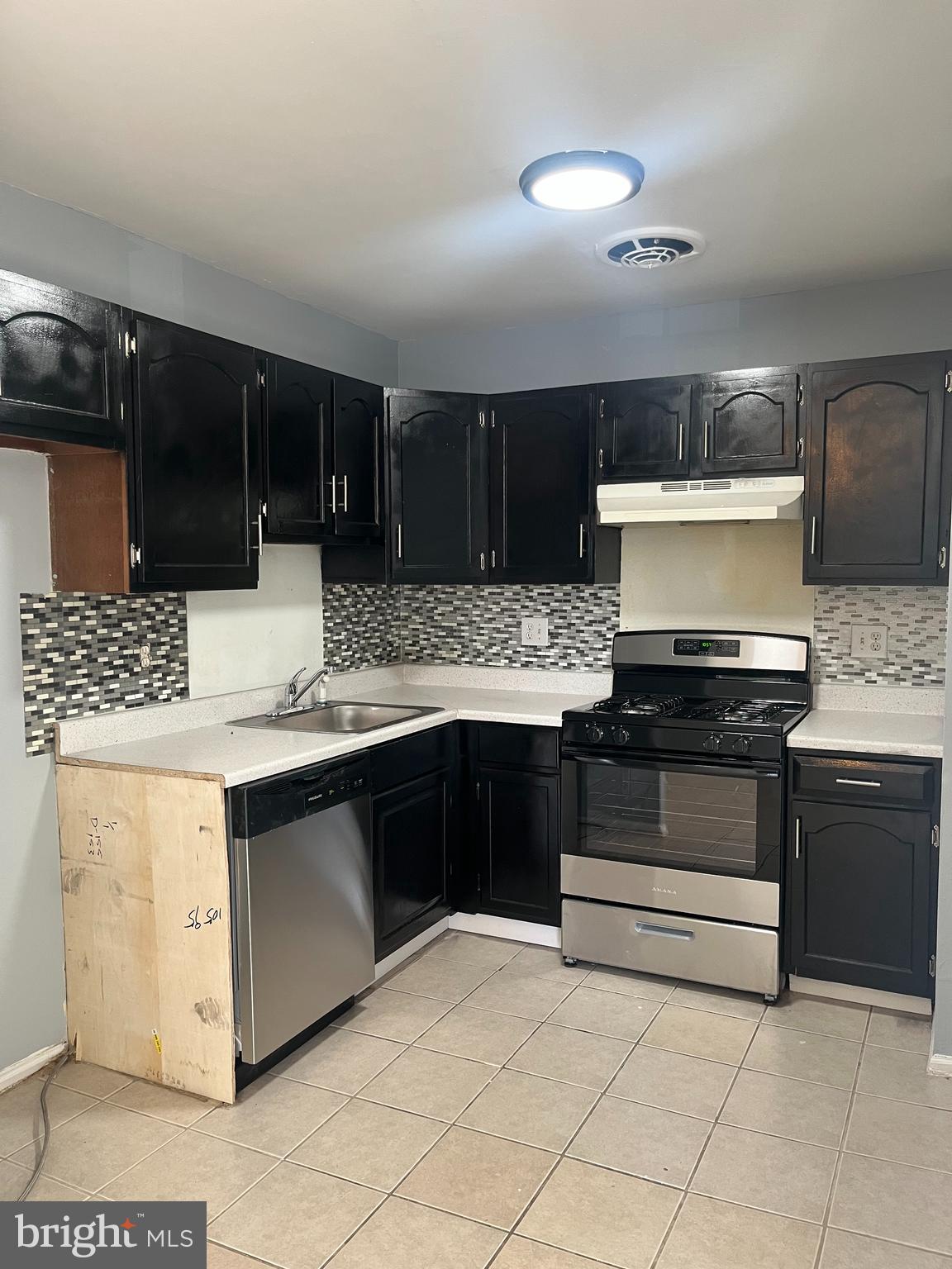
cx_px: 476
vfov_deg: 67.3
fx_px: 953
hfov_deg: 53.1
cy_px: 634
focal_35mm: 26
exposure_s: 1/60
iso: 160
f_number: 1.6
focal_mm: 5.1
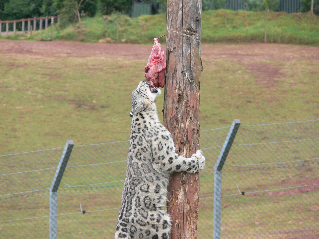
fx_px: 2258
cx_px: 160
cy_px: 120
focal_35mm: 245
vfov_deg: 6.1
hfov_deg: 8.1
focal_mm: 51.8
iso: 80
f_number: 4
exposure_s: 1/100
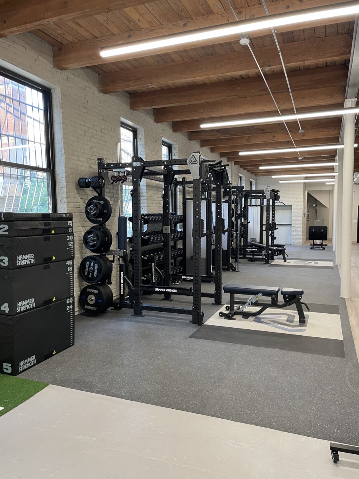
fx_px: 360
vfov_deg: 67.3
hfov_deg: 53.1
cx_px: 180
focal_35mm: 26
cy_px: 240
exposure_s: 1/66
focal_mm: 4.2
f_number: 1.6
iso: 125
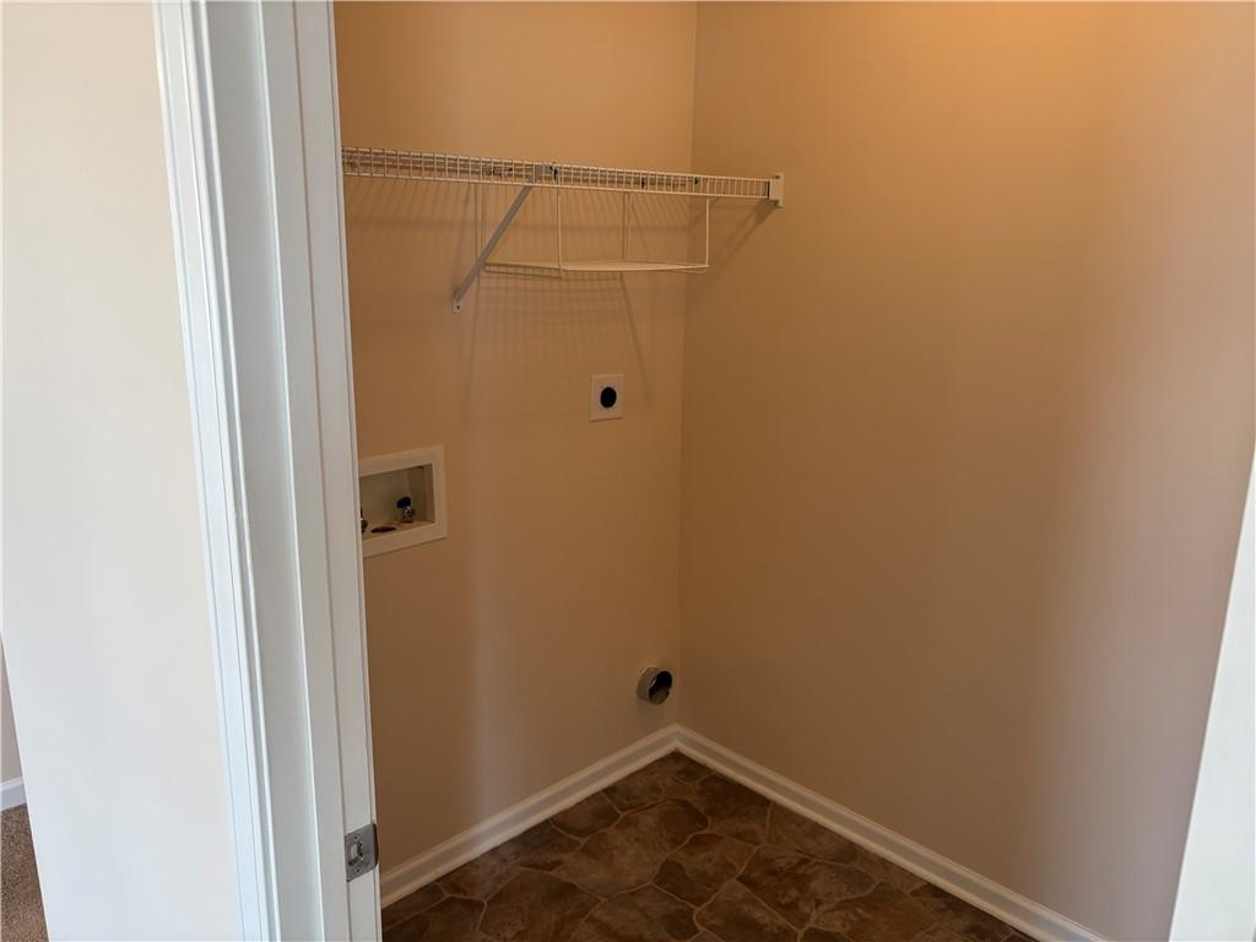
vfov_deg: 53.1
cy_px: 471
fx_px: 943
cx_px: 628
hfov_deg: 67.3
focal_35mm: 26
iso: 100
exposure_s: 1/120
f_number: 1.6
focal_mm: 5.96
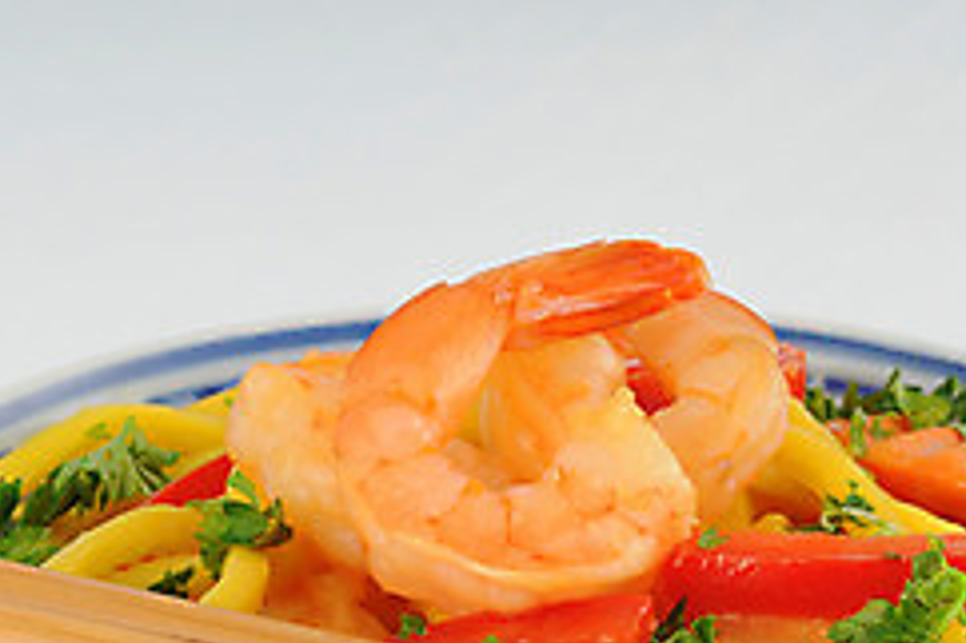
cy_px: 703
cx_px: 850
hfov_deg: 5.3
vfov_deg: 3.5
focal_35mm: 391
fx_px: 10491
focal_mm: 105
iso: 200
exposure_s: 1/250
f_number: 11
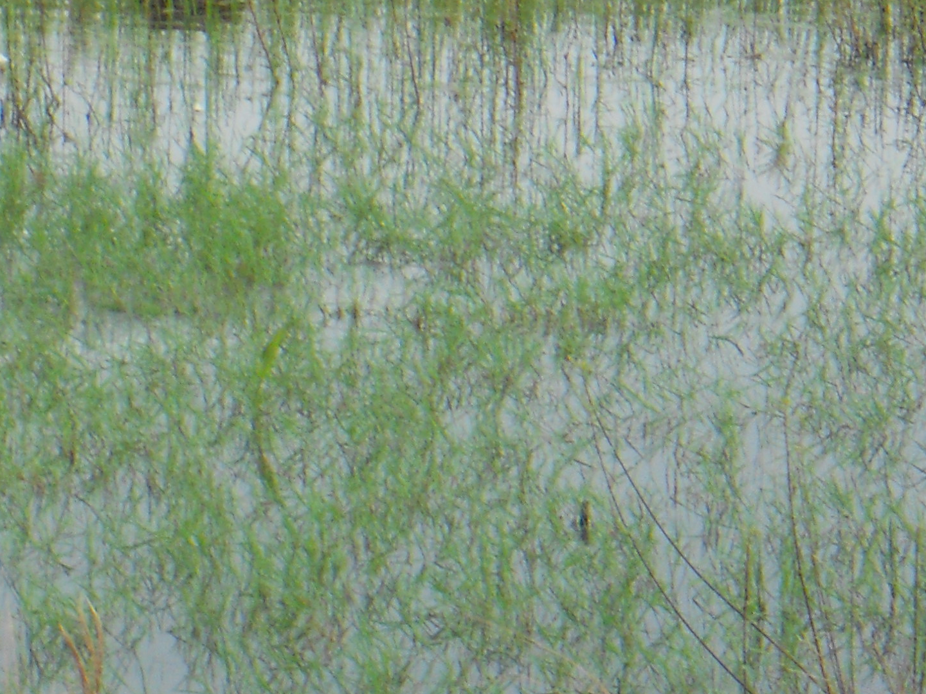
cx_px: 220
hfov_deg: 5.1
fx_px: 10406
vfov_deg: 3.8
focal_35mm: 389
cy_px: 56
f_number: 6.6
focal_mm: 25
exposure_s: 1/125
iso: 125
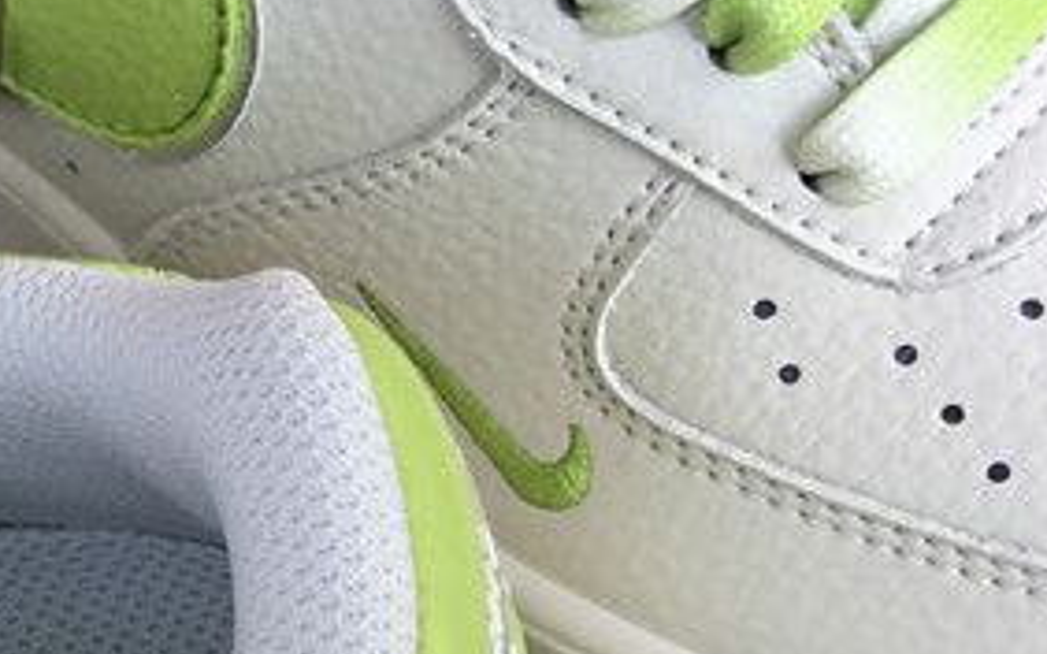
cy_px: 719
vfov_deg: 12.2
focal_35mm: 105
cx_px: -267
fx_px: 2995
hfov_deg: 18.6
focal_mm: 3.3
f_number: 2.4
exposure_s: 1/154
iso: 25
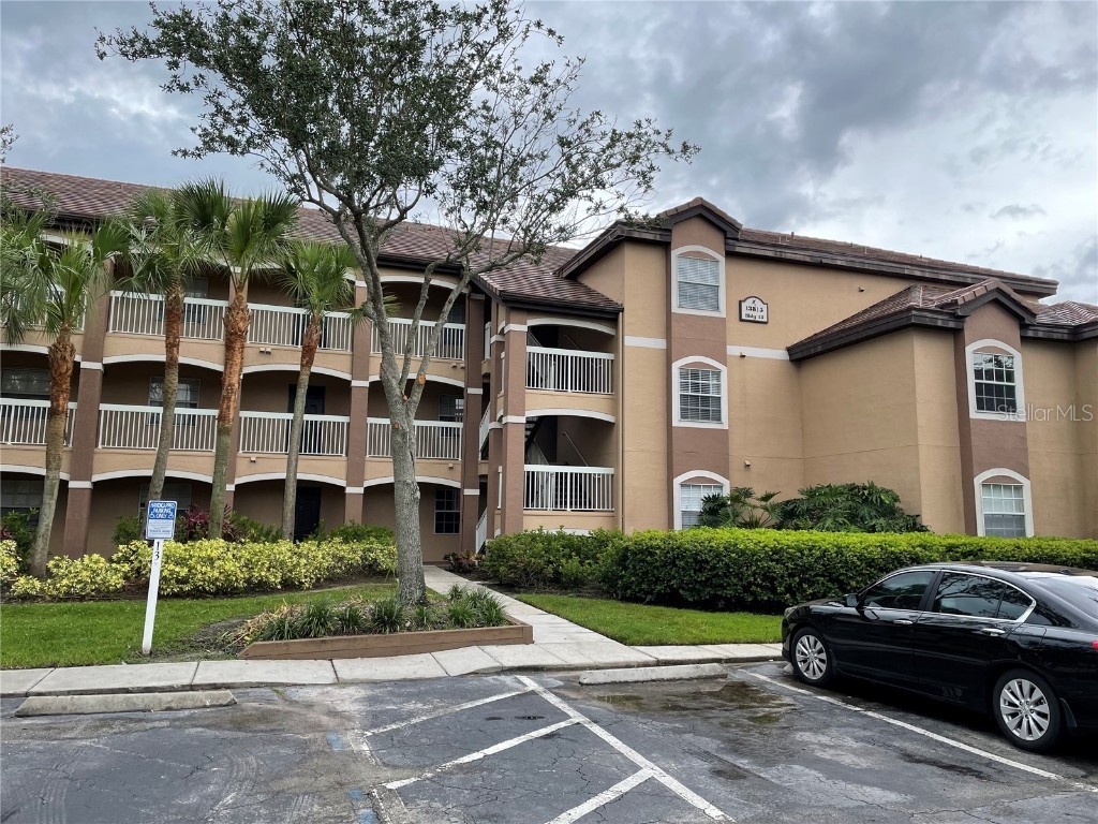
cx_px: 549
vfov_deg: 53.1
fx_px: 825
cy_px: 412
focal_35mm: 26
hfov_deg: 67.3
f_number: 1.6
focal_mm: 4.2
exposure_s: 1/703
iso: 32
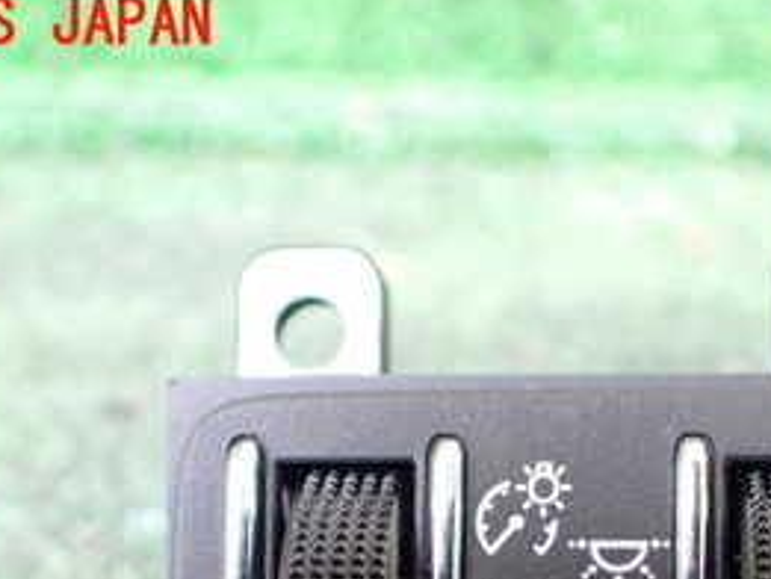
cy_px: 653
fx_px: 1538
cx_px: 561
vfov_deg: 20.3
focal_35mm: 69
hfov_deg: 27.8
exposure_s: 1/60
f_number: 2.3
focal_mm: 5.4
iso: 800
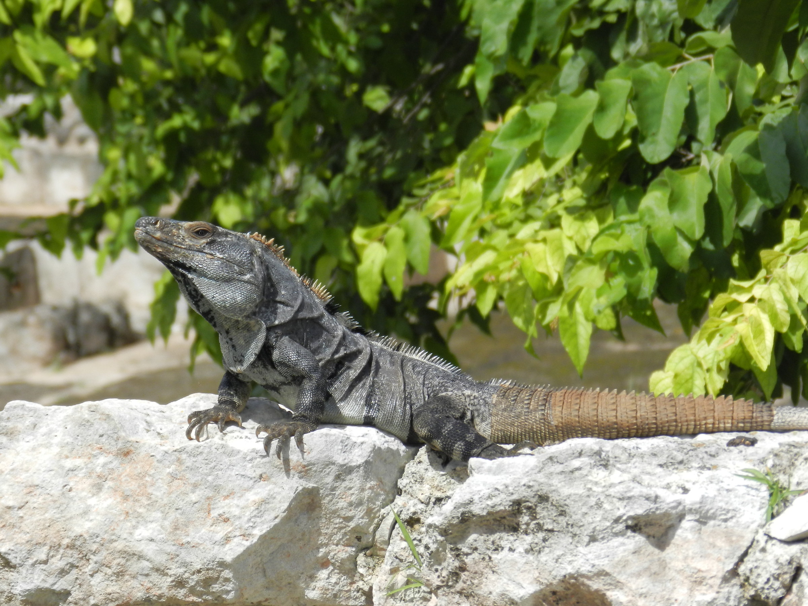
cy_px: 303
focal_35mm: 286
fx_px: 6676
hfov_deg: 6.9
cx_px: 404
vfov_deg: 5.2
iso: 160
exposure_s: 1/800
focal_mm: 50.8
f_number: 5.3
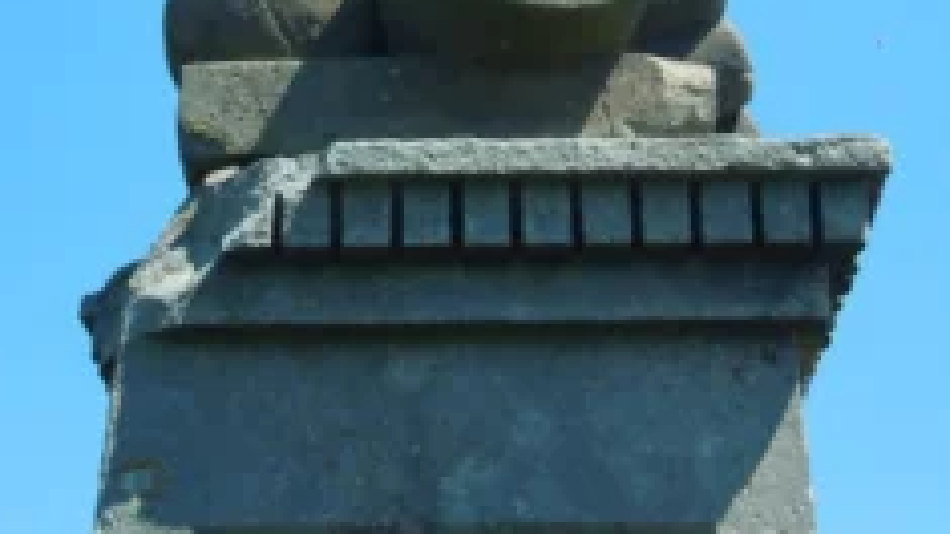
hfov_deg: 24.2
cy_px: -109
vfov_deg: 13.4
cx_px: 501
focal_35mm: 88
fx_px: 2216
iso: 400
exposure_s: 1/500
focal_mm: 9.8
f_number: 8.4
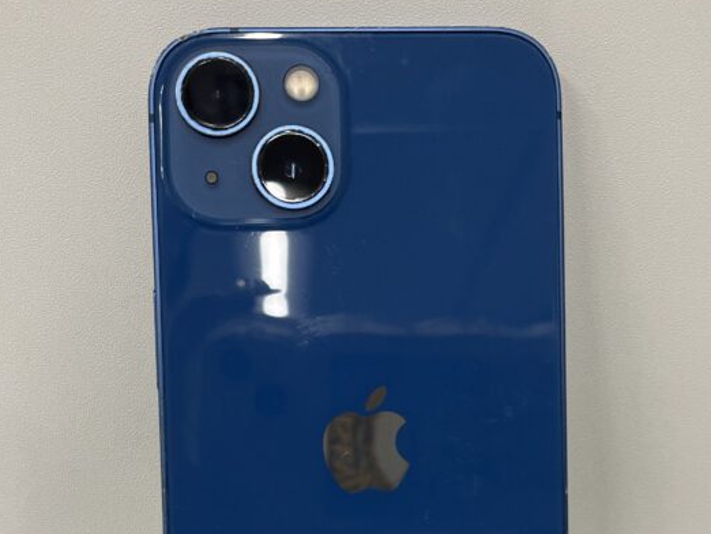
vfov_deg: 27.9
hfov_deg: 37.5
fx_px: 1048
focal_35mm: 51
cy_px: 439
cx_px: 354
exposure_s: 1/100
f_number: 1.6
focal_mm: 5.1
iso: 125
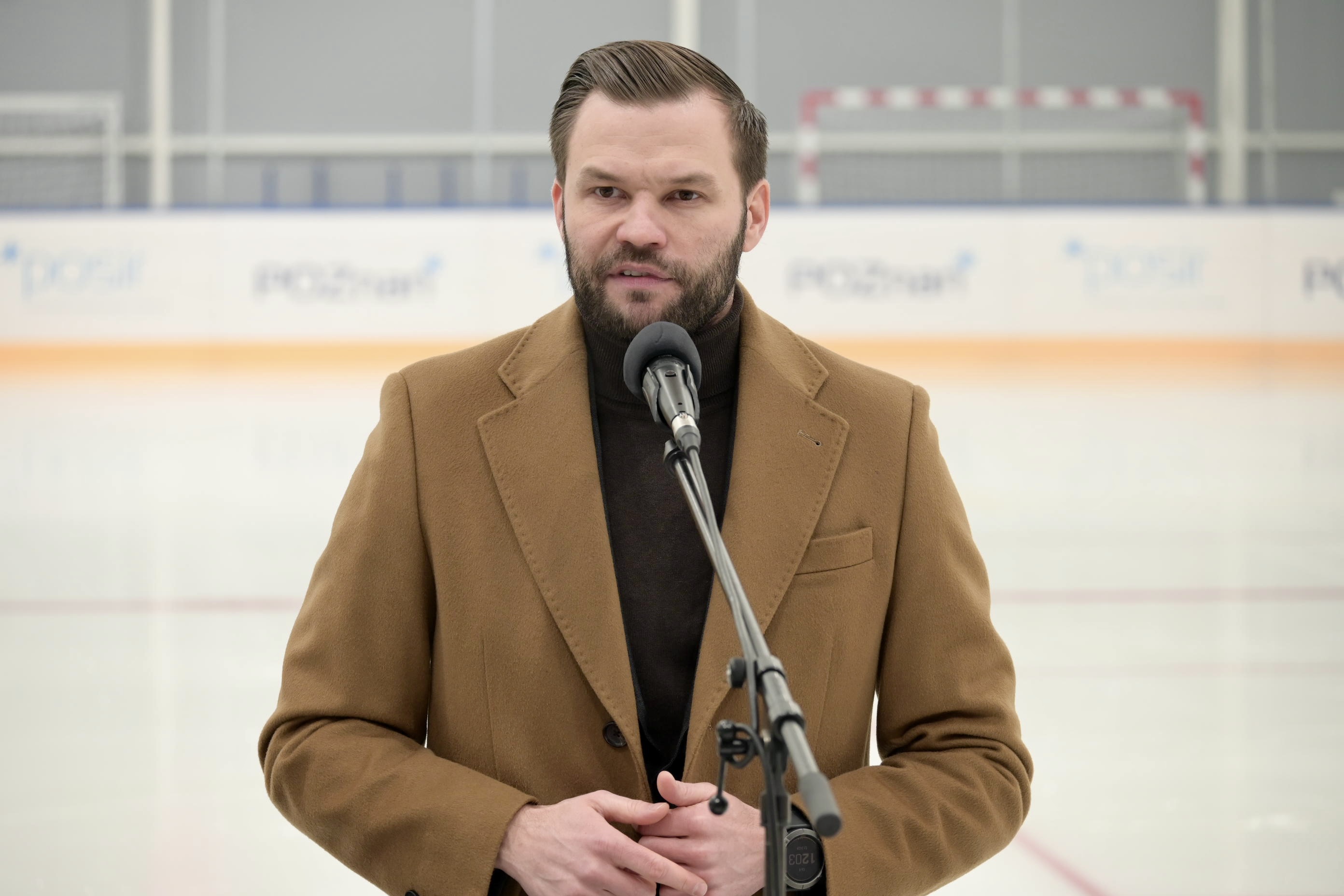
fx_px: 6160
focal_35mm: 165
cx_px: 672
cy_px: 448
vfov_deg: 8.3
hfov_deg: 12.5
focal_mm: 110
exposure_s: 1/60
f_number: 5
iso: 560
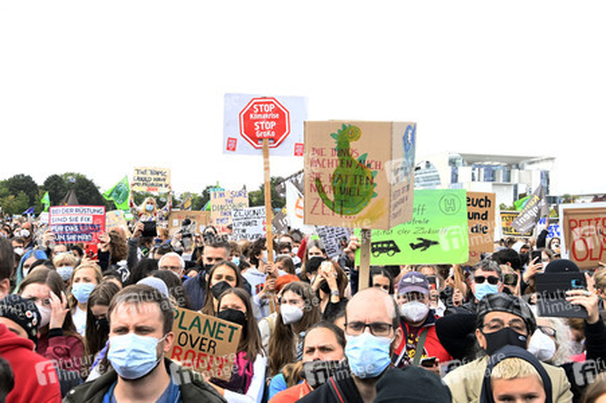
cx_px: 303
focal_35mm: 45
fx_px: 757
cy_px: 202
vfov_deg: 29.8
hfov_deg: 43.6
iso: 1000
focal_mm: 45
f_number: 10
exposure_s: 1/250
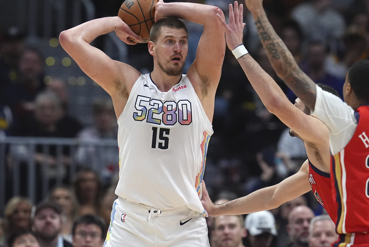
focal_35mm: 600
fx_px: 6155
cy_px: 124
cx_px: 184
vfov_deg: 2.3
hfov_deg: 3.4
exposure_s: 1/2000
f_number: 4
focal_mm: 400
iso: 5000
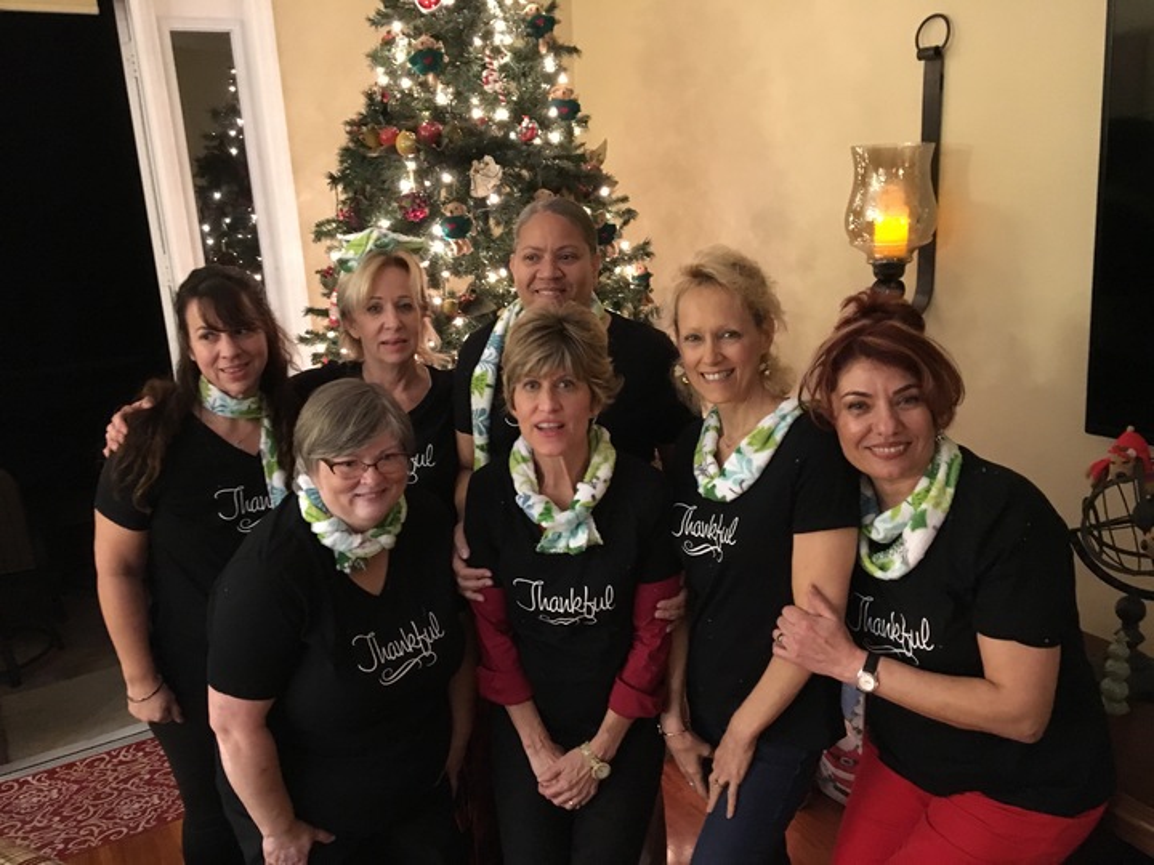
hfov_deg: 61.7
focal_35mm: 29
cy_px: 432
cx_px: 577
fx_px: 967
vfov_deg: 48.2
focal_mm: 4.15
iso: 500
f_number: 2.2
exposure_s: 1/15
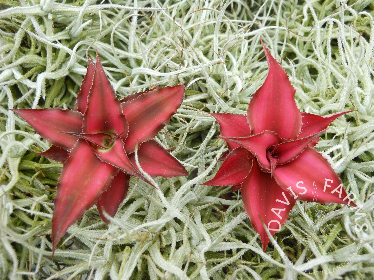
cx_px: 187
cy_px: 140
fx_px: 357
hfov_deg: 55.4
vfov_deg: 42.9
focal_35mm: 33
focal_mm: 5.9
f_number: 4
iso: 80
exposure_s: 1/60
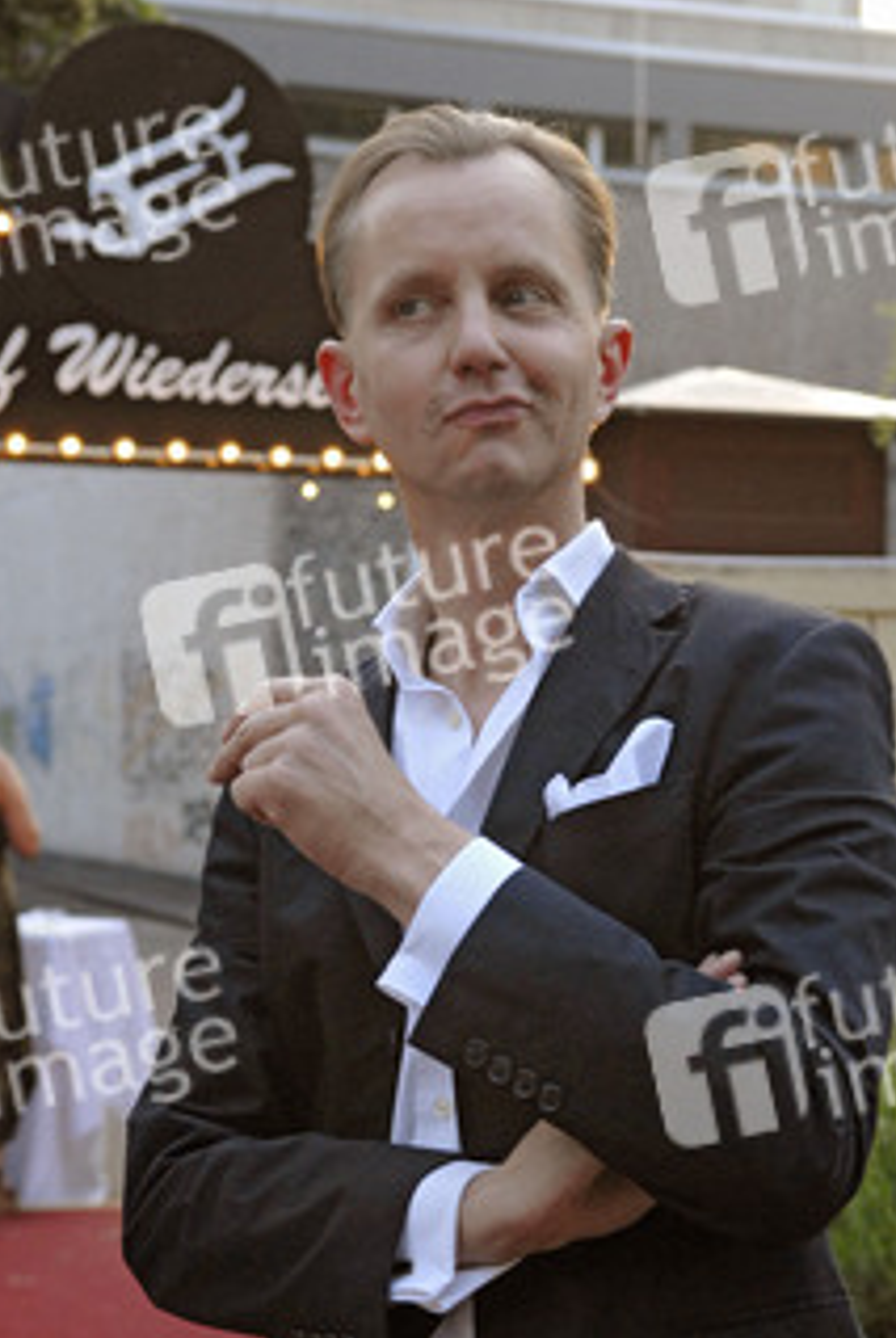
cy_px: 837
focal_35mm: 83
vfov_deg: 24.4
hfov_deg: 16.5
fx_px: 3088
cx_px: 484
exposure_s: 1/125
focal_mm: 44
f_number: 4
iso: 400
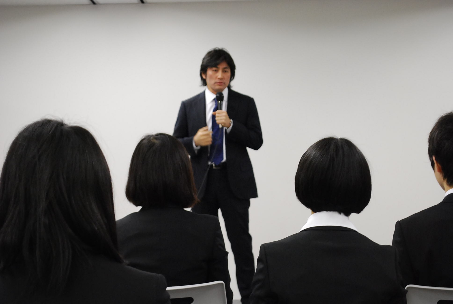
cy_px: 152
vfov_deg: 16.6
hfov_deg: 24.6
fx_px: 1039
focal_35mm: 82
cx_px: 226
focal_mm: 55
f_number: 5.6
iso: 1100
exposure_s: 1/30
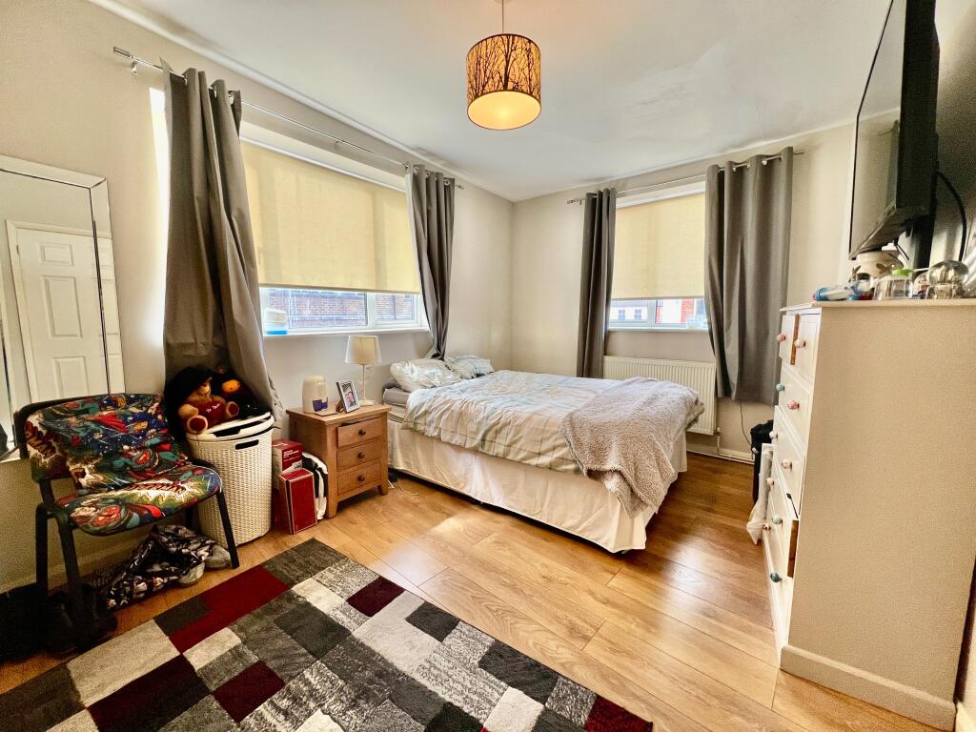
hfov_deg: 106.2
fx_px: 367
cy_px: 366
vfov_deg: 89.9
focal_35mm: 13
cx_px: 488
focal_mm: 1.57
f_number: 1.8
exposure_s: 1/99
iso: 64
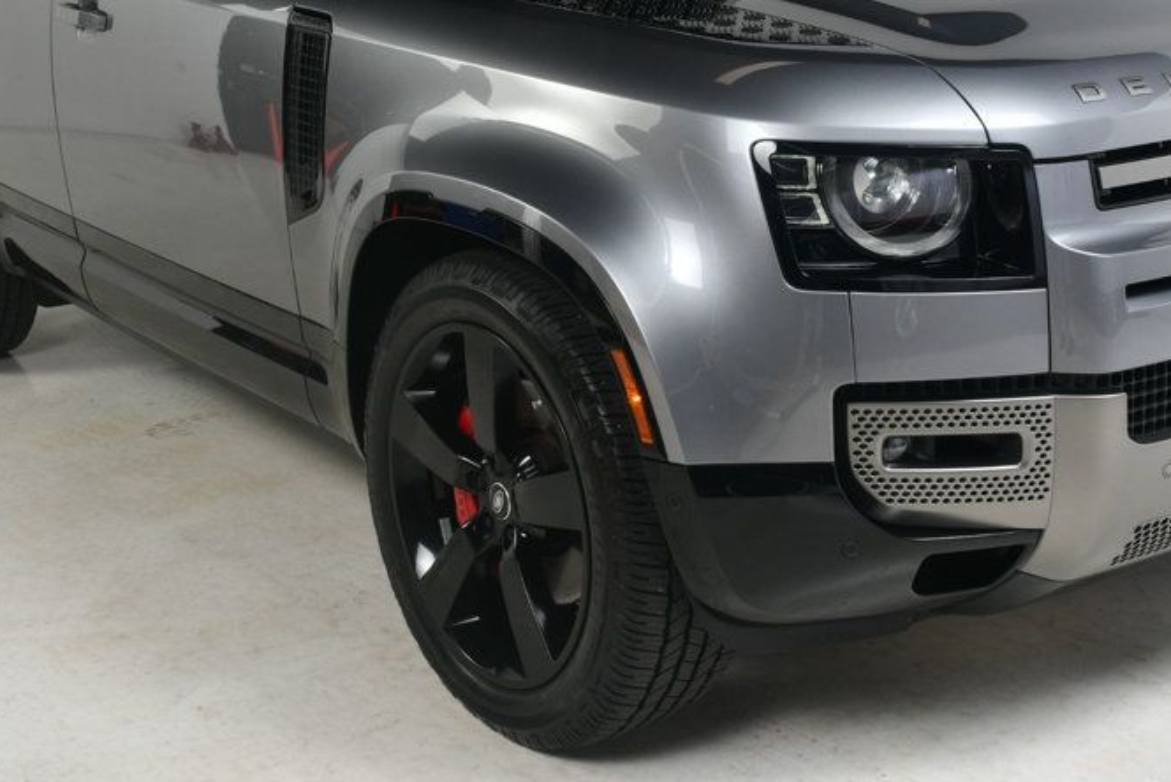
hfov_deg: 33.4
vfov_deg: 22.5
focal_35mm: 60
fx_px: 1952
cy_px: 206
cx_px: 652
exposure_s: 1/160
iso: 100
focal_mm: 26
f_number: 11
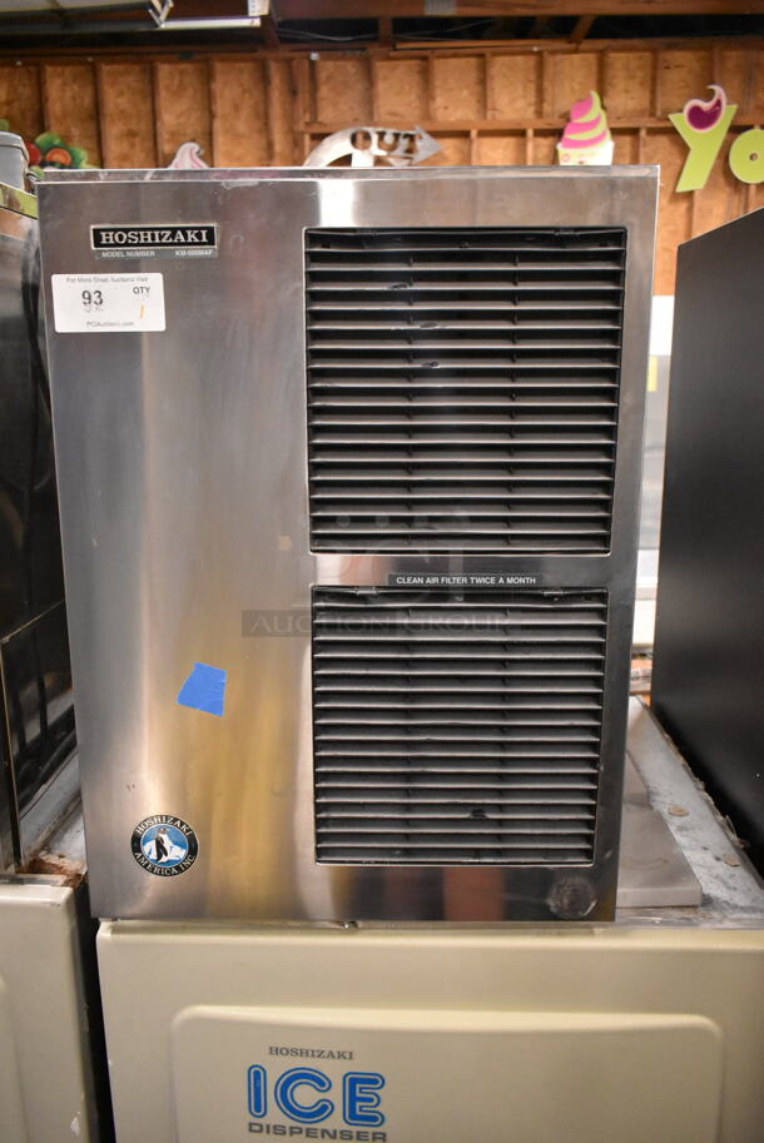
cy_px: 572
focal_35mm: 27
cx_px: 382
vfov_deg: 67.3
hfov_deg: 48.0
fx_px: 858
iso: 5000
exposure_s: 1/125
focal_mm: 18
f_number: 3.5
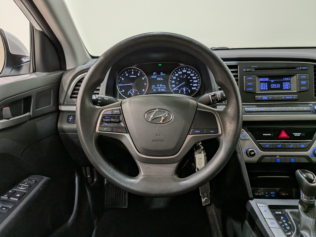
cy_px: 118
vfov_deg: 56.8
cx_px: 158
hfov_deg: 71.6
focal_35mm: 24
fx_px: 219
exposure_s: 1/100
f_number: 1.7
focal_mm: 4.53
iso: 124
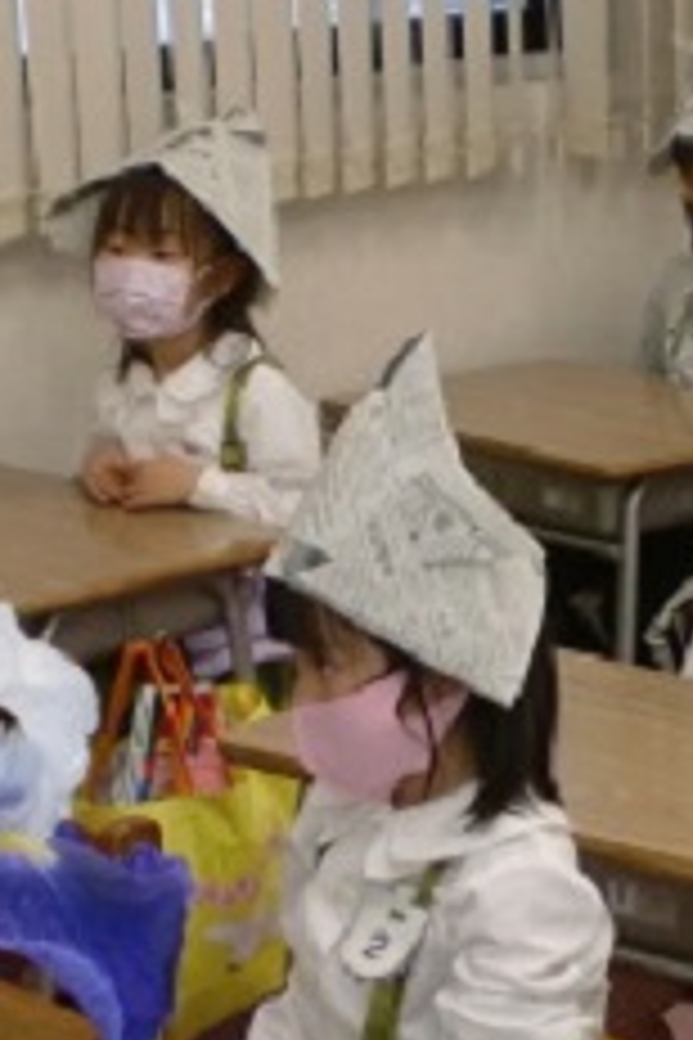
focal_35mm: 116
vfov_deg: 17.6
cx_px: 639
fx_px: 3349
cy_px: 743
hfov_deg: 11.7
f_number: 3.1
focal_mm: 6.3
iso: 160
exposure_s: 1/60
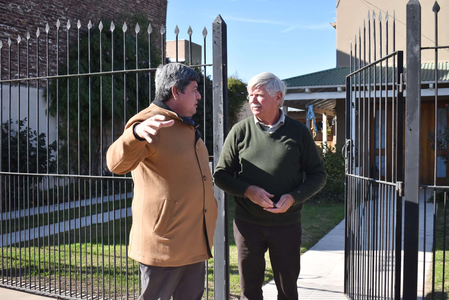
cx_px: 224
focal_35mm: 38
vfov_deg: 35.5
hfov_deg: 51.3
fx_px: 468
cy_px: 150
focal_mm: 25
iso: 900
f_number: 4.5
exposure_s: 1/3200
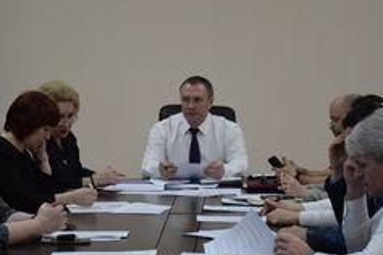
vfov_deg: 9.7
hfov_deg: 14.4
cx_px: 168
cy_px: 167
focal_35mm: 142
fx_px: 1511
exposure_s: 1/400
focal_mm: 56
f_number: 4.8
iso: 3200
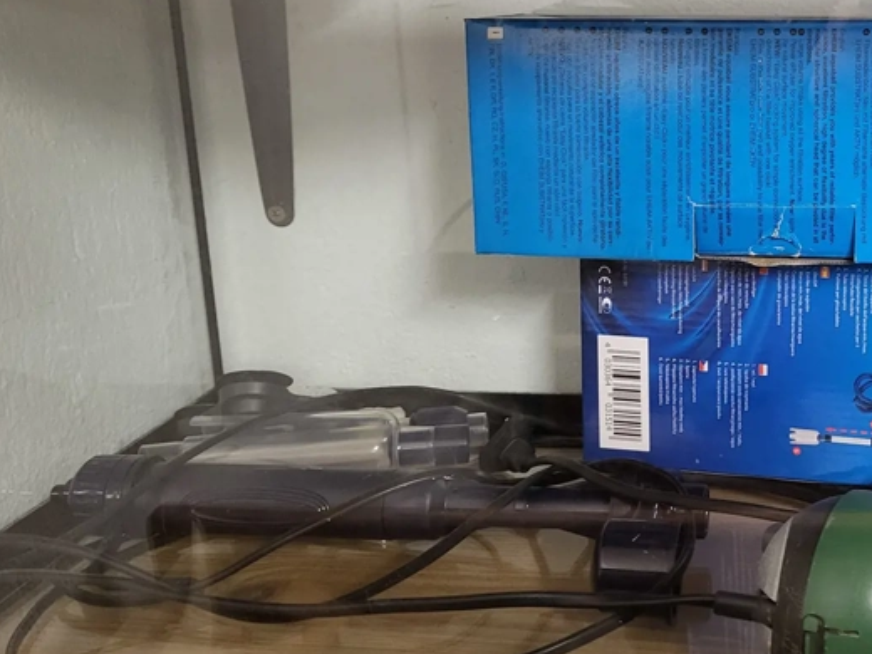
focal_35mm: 50
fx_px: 1260
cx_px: 807
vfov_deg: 28.9
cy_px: 205
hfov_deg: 35.6
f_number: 1.8
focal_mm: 5.4
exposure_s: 1/25
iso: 500
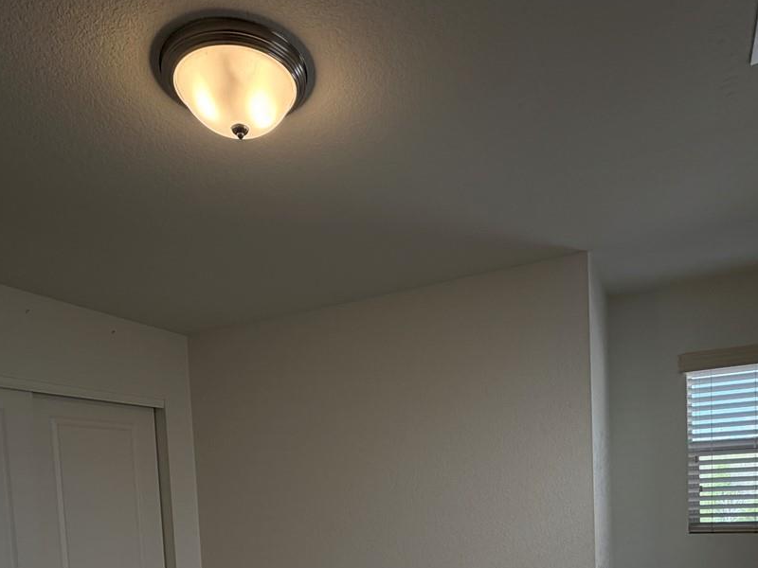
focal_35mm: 28
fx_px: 613
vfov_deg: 44.4
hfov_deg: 63.4
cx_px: 382
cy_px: 529
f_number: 2.2
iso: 50
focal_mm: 2.22
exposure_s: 1/120
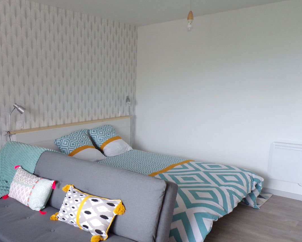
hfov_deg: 50.5
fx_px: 313
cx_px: 97
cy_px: 142
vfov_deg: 42.1
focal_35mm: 35
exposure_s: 1/30
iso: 200
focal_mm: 4.3
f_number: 3
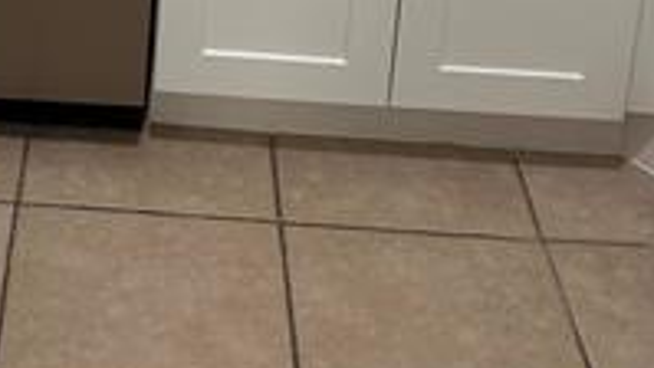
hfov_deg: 26.5
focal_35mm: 79
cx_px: 168
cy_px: -493
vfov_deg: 12.4
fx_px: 1370
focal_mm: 6.86
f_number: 1.78
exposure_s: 1/60
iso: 160
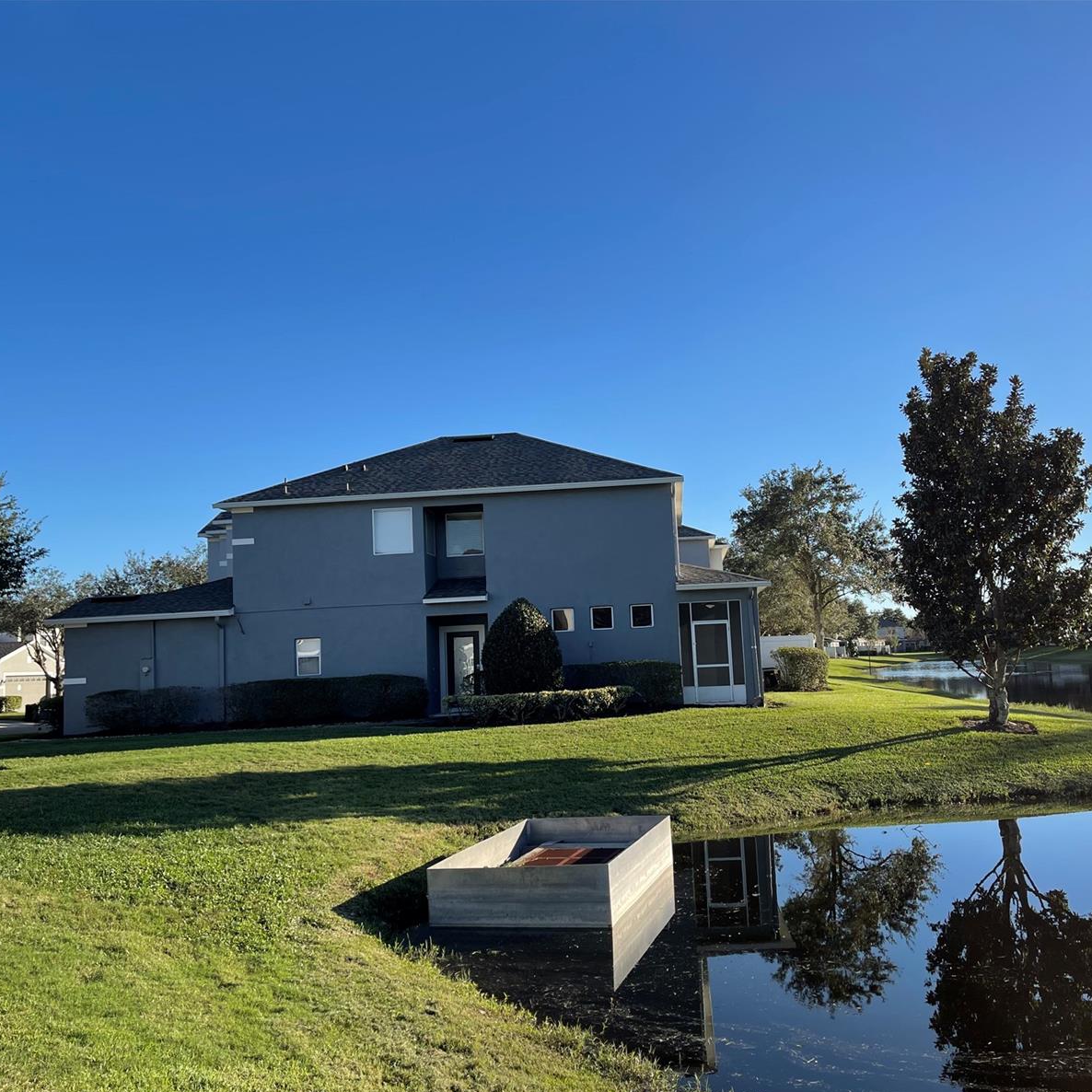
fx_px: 1106
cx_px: 611
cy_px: 552
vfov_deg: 52.5
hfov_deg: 52.4
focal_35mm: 31
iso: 32
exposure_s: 1/1642
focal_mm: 5.1
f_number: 1.6
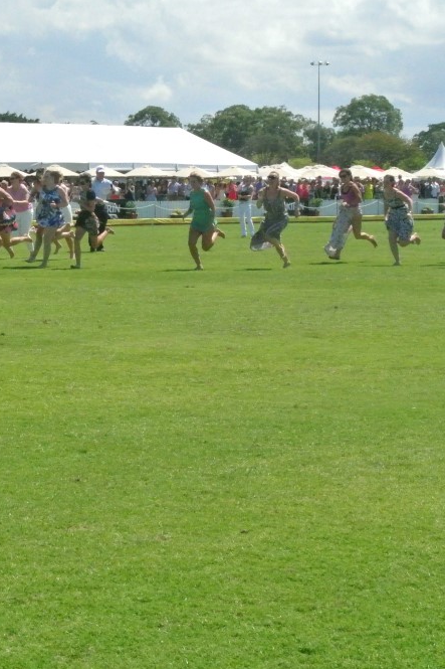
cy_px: 334
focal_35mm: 122
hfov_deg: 11.1
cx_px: 15
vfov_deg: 16.8
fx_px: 2263
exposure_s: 1/3200
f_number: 14
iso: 3200
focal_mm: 30
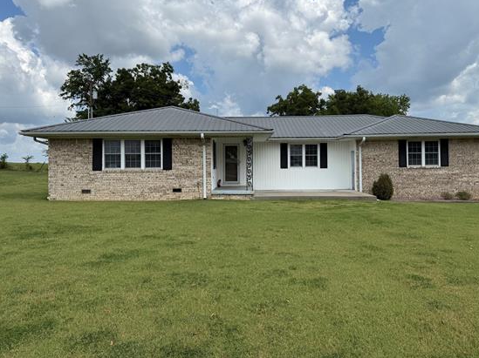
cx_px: 250
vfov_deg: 49.6
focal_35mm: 28
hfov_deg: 63.4
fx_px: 387
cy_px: 165
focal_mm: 6.76
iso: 80
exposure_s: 1/6173
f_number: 1.78
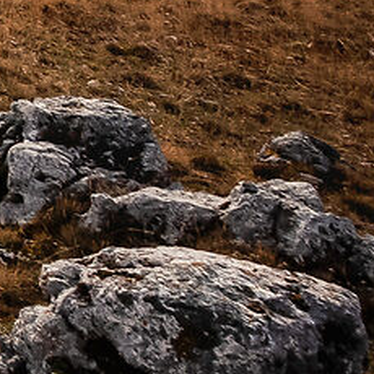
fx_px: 1626
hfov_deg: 7.7
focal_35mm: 133
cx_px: -1182
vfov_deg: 10.5
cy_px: -636
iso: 100
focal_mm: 10
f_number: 11
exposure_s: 1/500
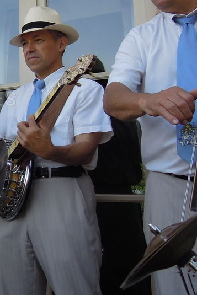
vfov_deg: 35.2
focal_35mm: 56
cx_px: -83
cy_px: 94
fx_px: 459
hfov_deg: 21.1
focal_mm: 4.3
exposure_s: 1/1250
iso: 160
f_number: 2.2
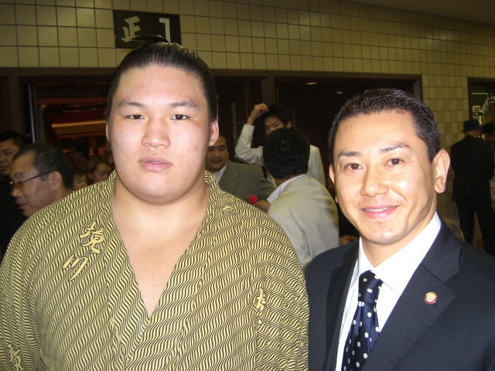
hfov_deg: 49.0
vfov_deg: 37.7
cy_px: 186
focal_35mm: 38
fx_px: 543
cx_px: 248
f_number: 2.8
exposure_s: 1/60
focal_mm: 7.9
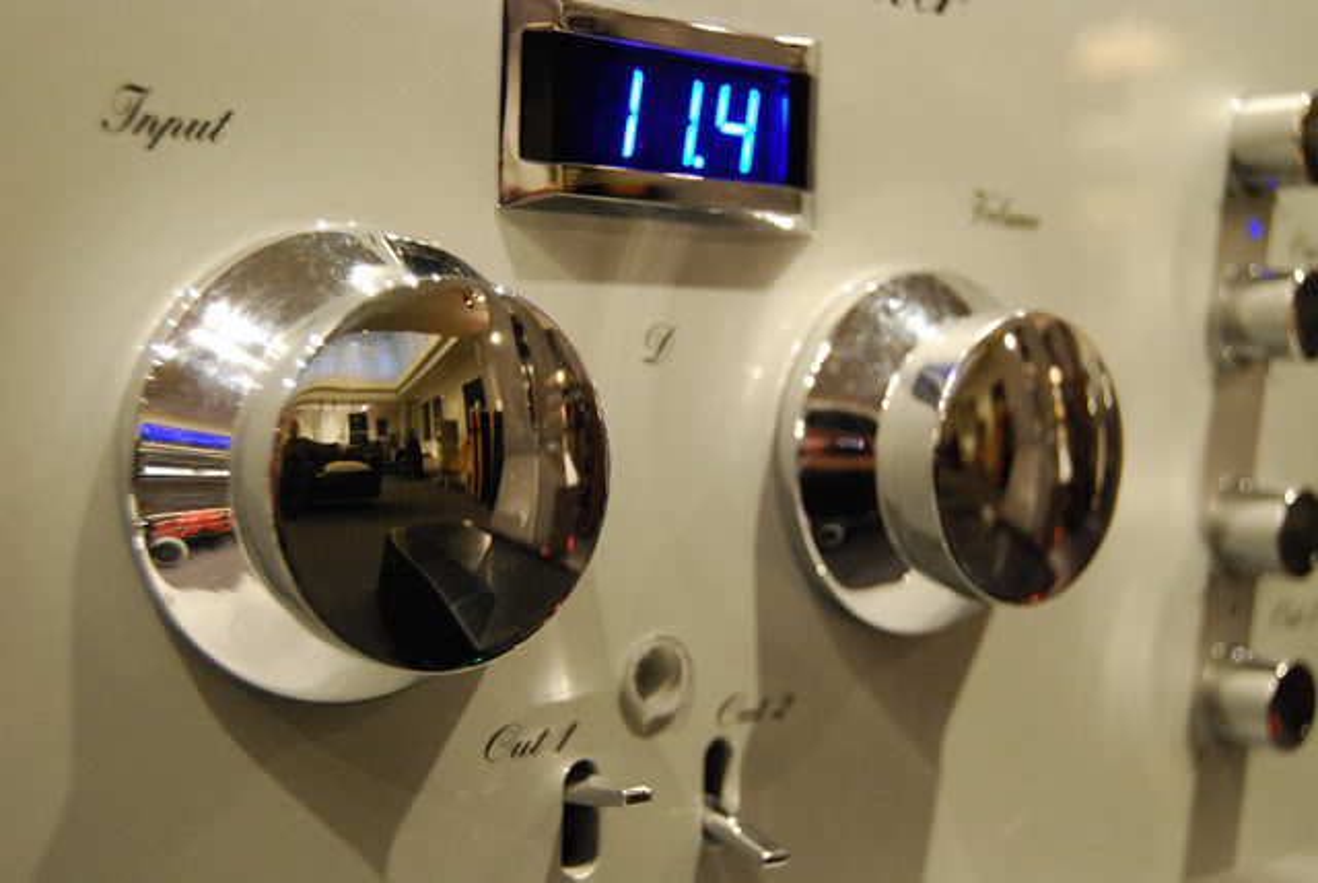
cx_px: 659
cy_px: 442
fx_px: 1705
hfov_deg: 42.3
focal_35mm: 46
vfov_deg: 29.0
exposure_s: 1/25
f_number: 4.5
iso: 1600
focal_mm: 31
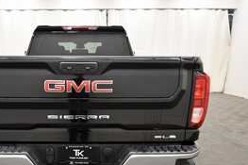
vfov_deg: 40.2
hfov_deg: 57.5
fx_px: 220
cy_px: 119
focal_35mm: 32
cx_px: 84
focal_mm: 14
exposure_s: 1/125
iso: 1250
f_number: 5
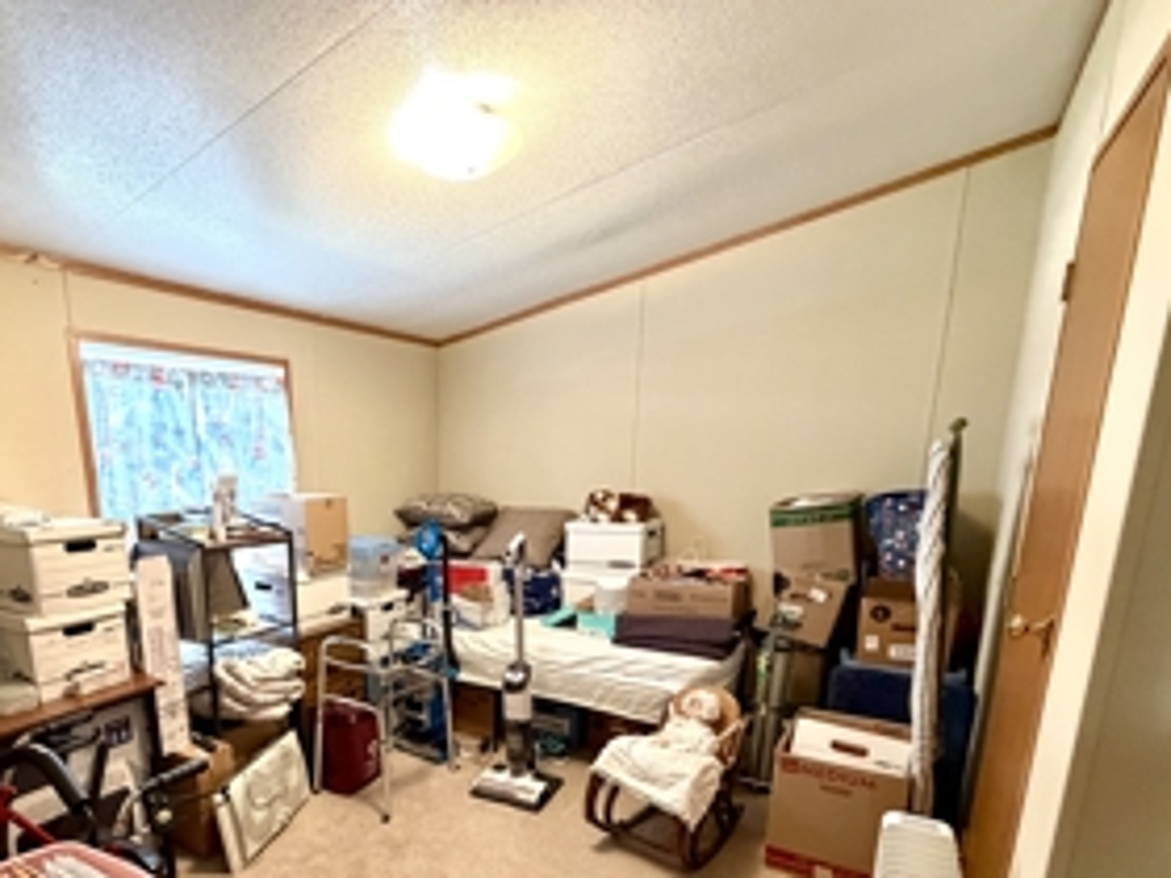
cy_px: 619
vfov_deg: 63.4
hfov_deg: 79.3
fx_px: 677
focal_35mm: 20
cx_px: 397
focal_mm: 2.22
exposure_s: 1/60
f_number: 2.2
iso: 640
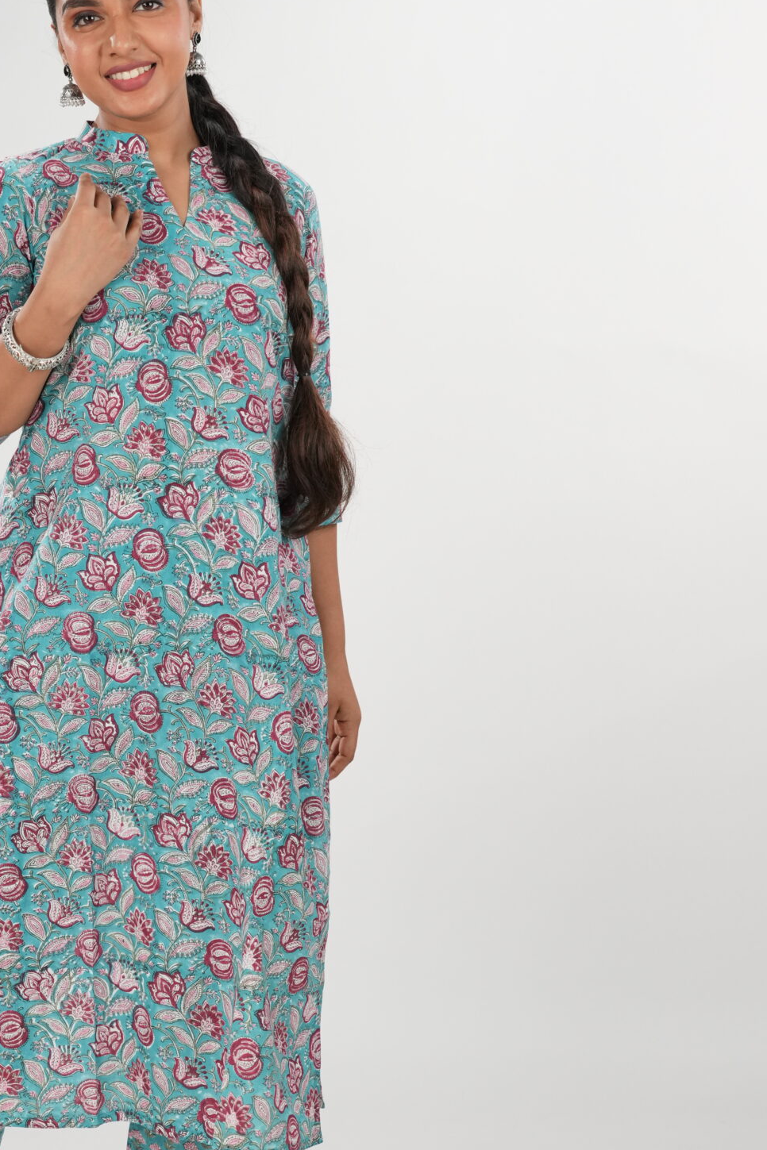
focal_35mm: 106
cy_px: 719
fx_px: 3387
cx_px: 136
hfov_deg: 12.9
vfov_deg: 19.2
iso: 1600
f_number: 4.5
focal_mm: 60
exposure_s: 1/320
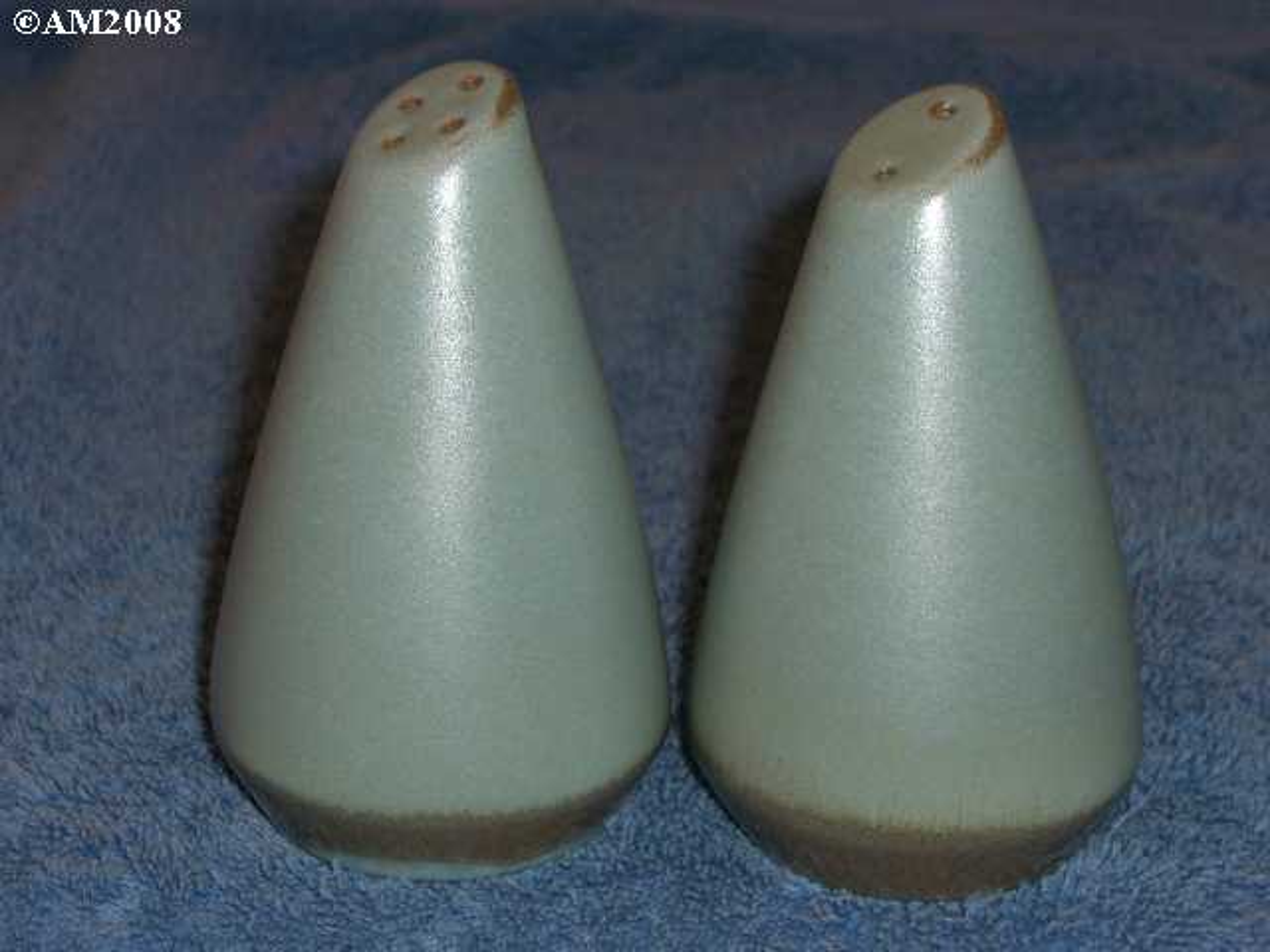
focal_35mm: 93
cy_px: 476
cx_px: 635
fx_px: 3412
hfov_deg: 21.1
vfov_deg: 15.9
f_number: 9.6
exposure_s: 1/30
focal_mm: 19.4
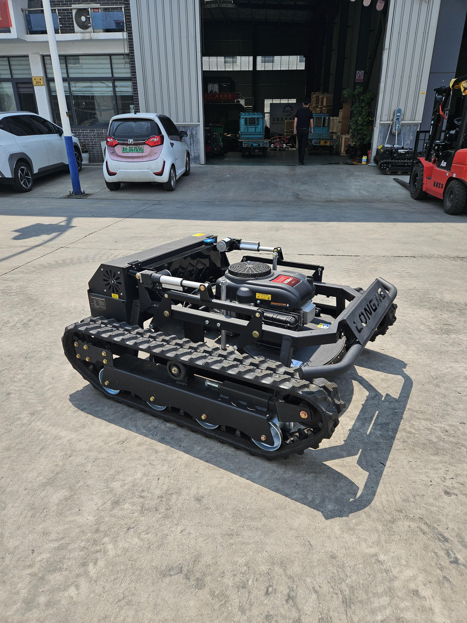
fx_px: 414
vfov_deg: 73.9
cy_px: 312
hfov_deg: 58.9
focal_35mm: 23
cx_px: 234
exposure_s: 1/1457
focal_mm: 5.4
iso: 32
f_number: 1.8
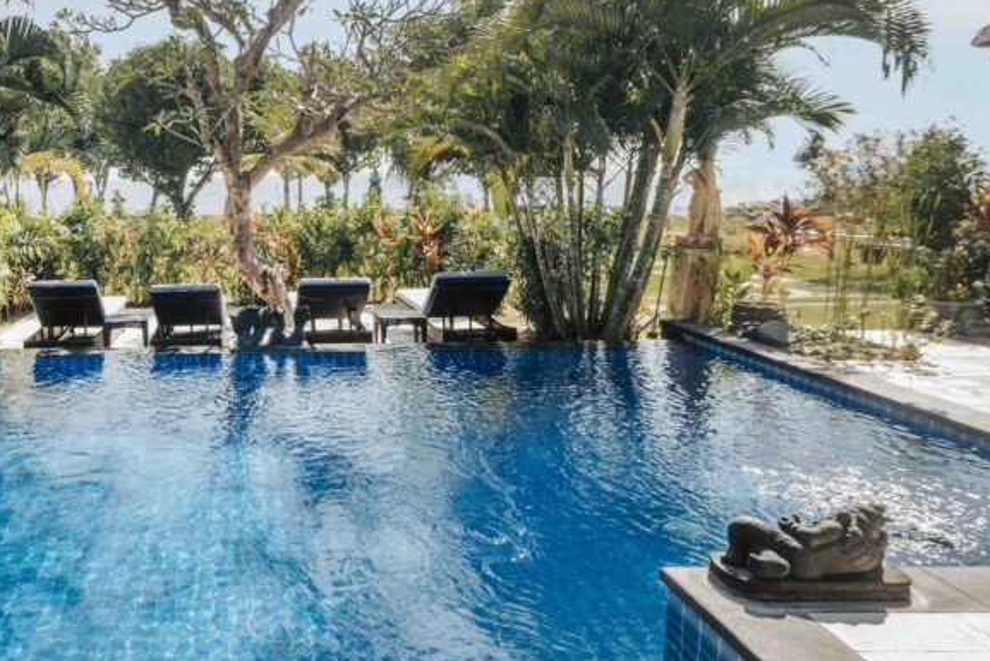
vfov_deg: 49.4
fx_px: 715
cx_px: 208
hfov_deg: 63.8
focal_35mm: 26
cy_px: 279
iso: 100
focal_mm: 10
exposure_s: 1/180
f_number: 5.6
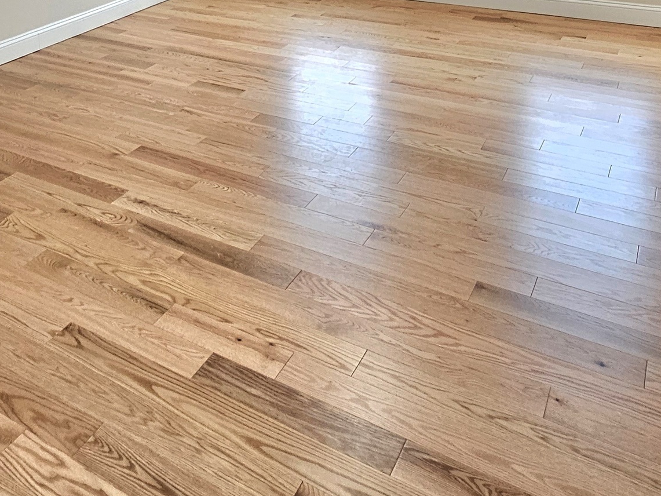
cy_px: -105
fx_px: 668
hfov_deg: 51.6
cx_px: 218
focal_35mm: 35
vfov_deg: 33.0
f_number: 2.2
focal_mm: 2.2
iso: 160
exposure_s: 1/60.2
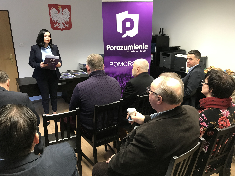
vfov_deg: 49.7
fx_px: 190
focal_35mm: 28
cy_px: 88
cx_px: 118
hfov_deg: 63.4
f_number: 1.8
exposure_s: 1/17
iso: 50
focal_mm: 3.99
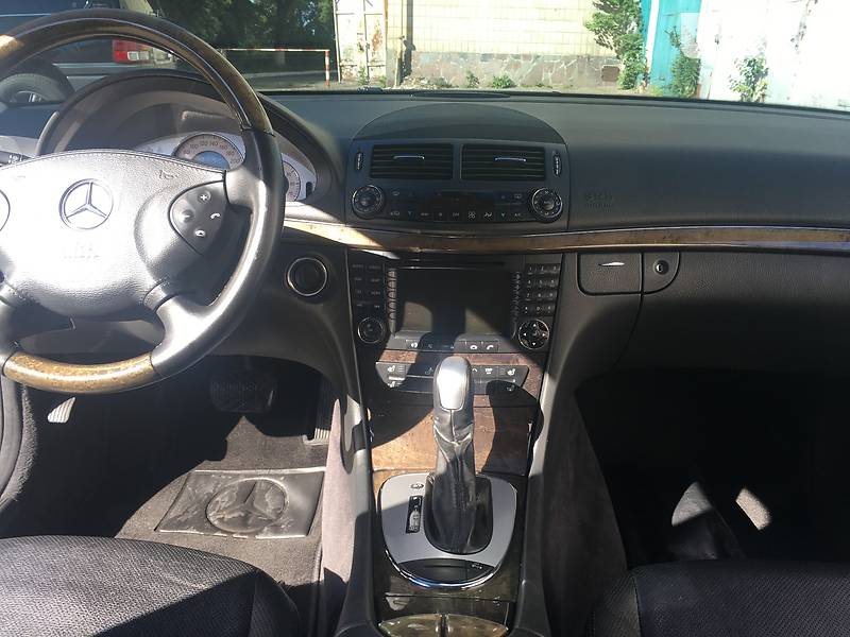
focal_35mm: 29
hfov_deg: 61.7
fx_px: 712
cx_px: 425
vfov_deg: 48.2
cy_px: 318
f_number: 2.2
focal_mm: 4.2
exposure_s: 1/154
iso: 25
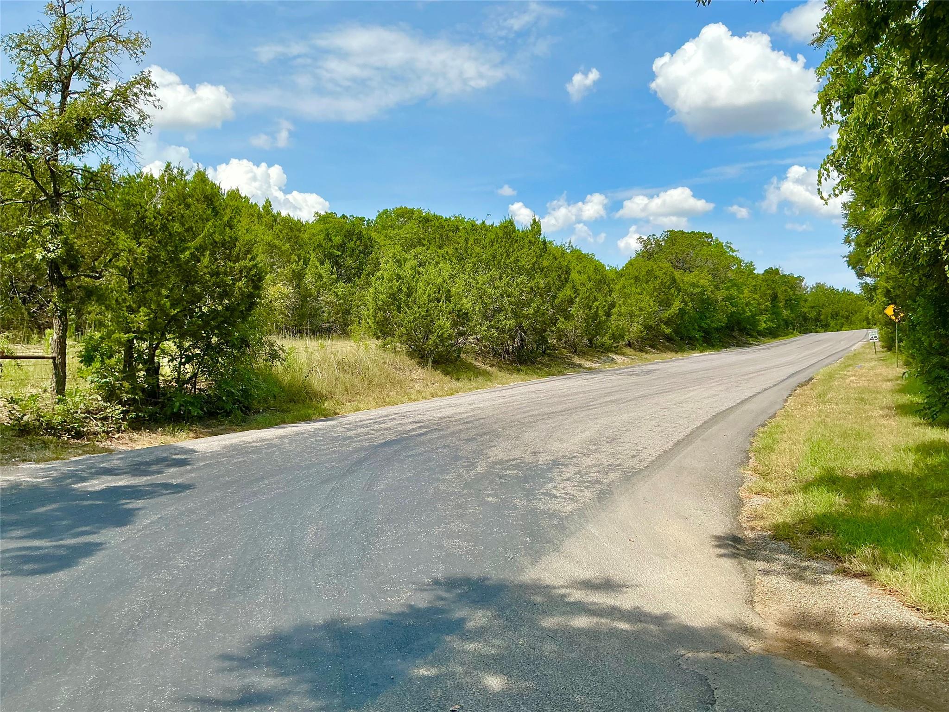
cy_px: 356
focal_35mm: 28
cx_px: 474
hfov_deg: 63.4
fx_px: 768
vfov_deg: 49.7
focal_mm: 3
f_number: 1.8
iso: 25
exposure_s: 1/1912
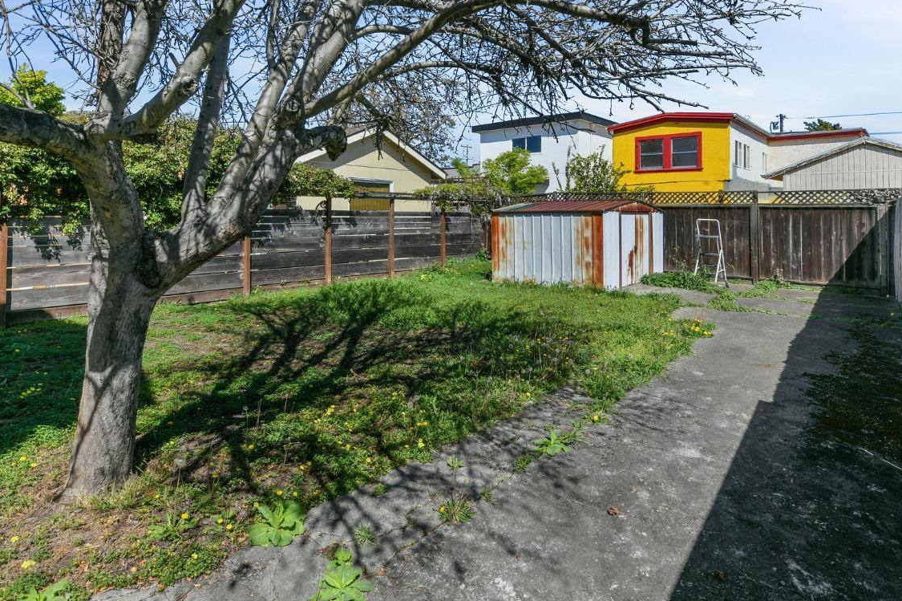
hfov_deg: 83.9
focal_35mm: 20
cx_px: 475
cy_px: 226
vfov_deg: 61.1
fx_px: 501
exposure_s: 1/40
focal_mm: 15
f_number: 16
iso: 64
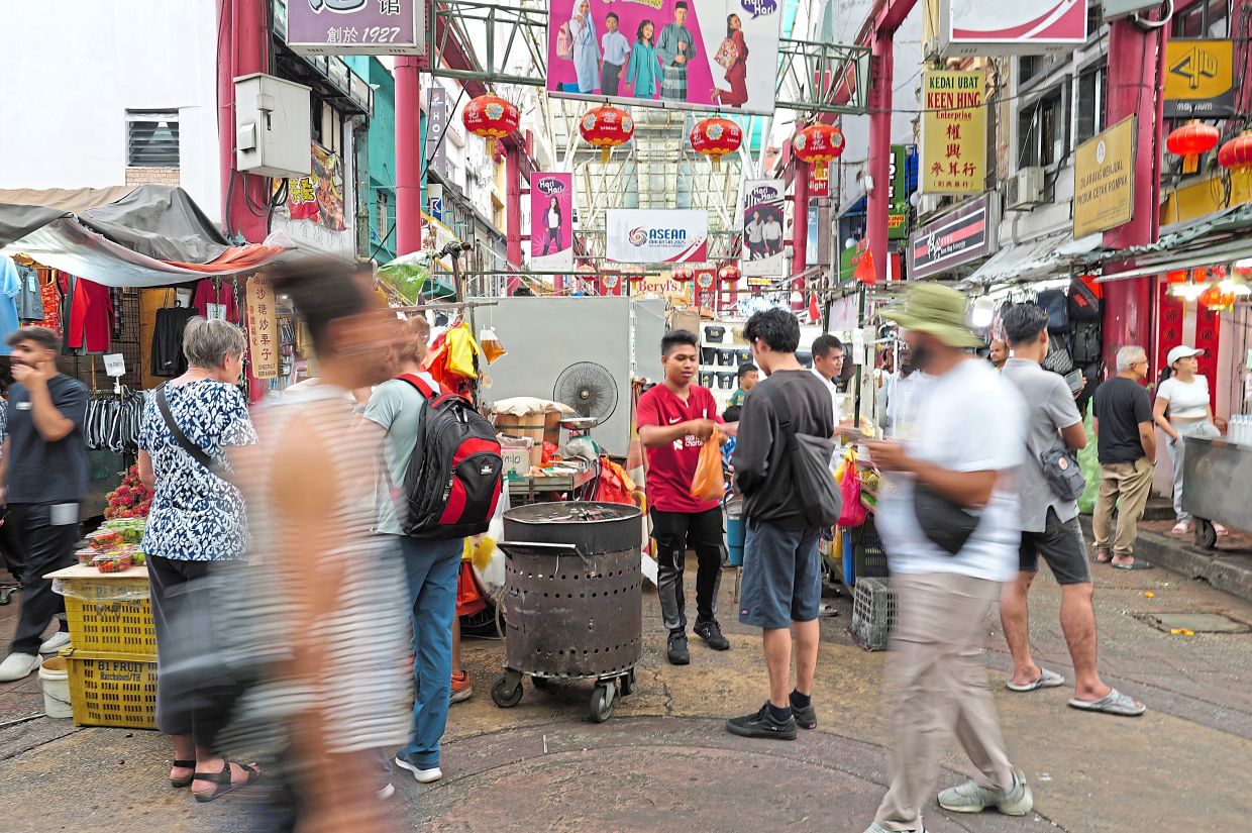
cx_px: 626
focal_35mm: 28
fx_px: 973
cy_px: 416
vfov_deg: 46.3
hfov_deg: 65.5
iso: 100
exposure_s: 1/8
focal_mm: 28
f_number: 6.3
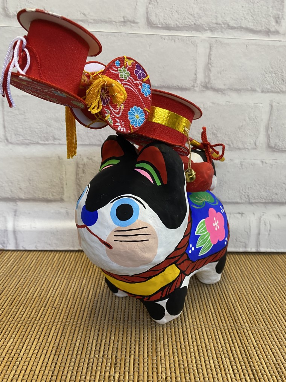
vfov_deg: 67.3
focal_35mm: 26
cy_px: 191
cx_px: 143
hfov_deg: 53.1
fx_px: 286
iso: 80
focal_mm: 4.25
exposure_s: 1/50
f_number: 1.8
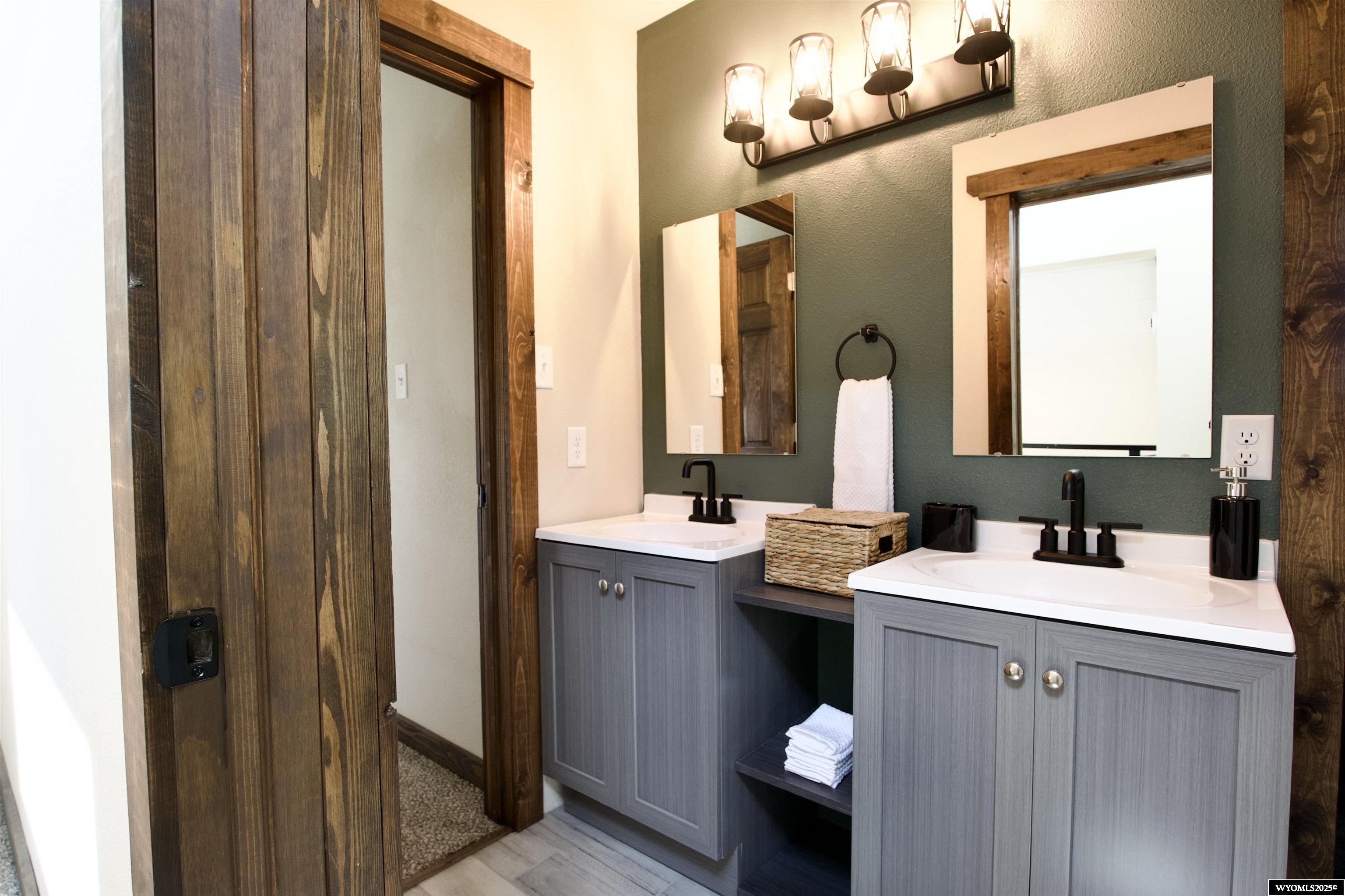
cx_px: 672
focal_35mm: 16
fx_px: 598
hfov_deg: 96.7
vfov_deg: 73.7
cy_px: 448
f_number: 4
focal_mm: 11
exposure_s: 1/60
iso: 320
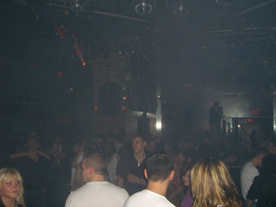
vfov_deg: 37.7
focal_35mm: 38
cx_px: 138
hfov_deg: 49.0
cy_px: 104
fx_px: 303
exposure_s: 1/60
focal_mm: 7.9
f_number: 2.8
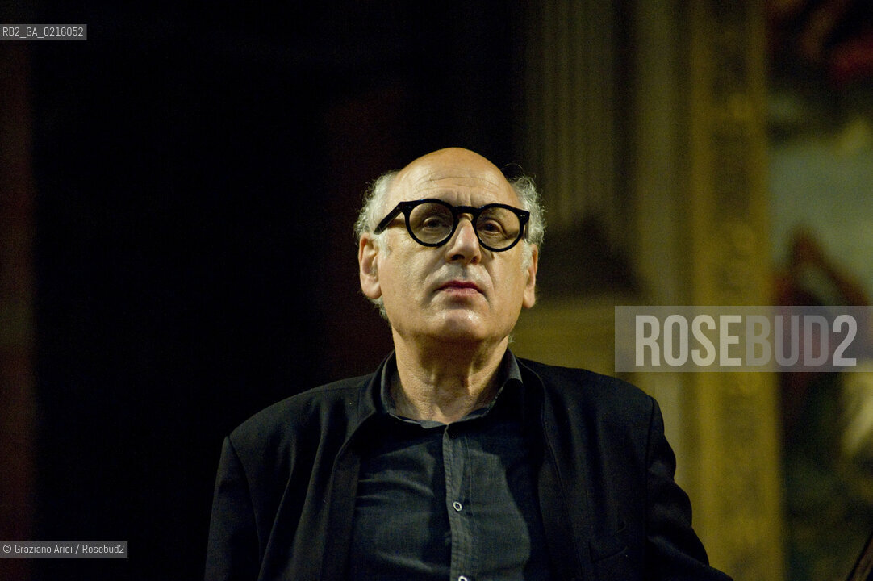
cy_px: 290
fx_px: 4362
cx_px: 436
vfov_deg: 7.6
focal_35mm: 180
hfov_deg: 11.4
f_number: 4.5
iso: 3200
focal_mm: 180
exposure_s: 1/160
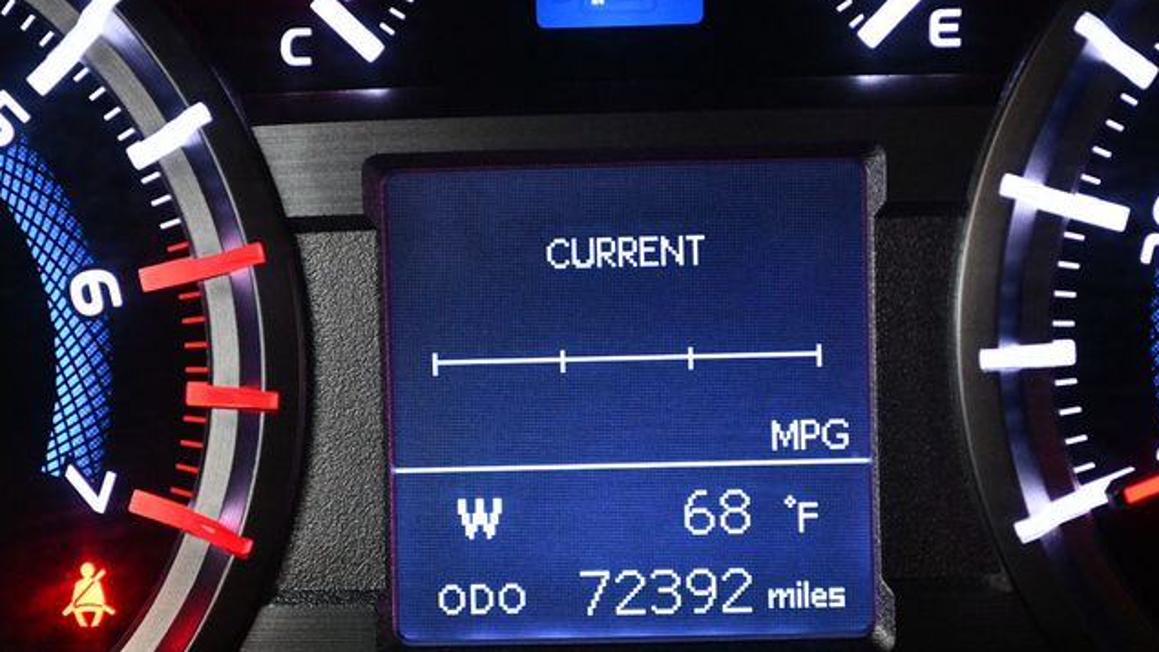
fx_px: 2335
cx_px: 582
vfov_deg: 15.9
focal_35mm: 76
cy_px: 376
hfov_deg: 27.9
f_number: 5.3
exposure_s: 1/60
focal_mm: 48
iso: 3200
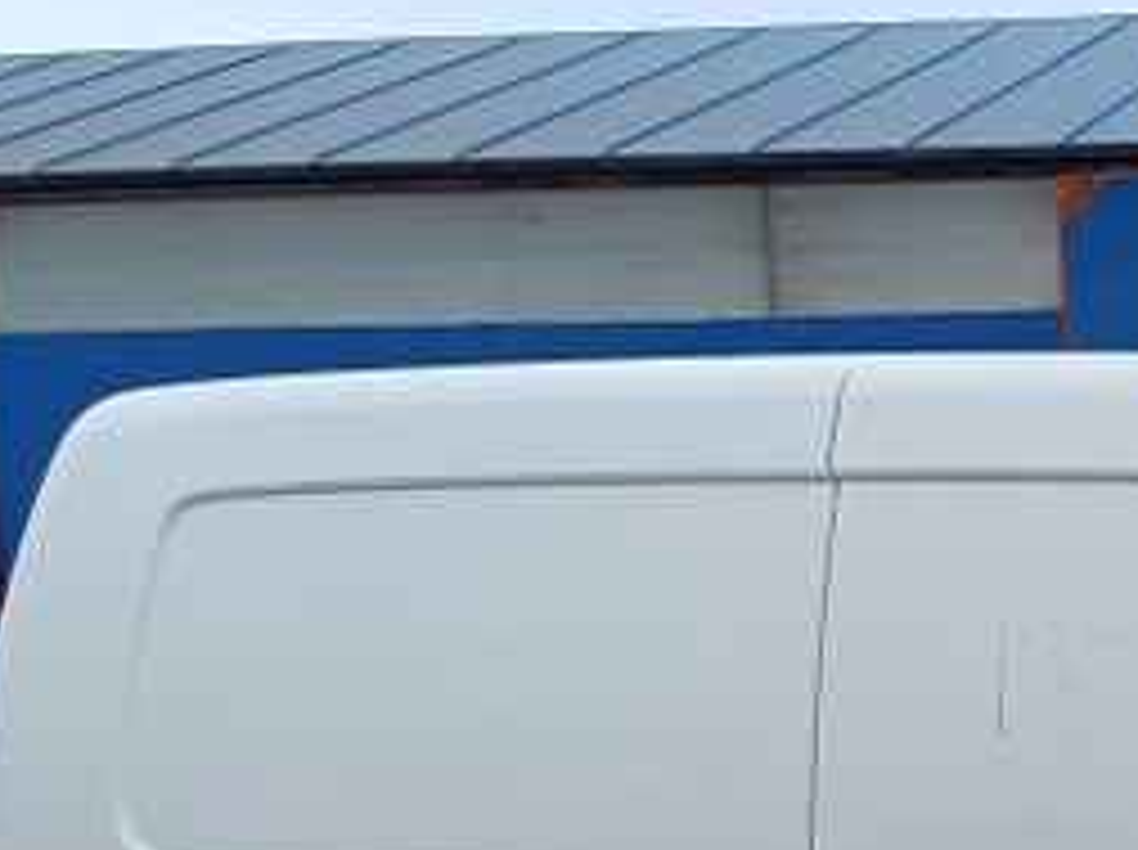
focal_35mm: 76
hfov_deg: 22.0
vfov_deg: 18.3
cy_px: 1034
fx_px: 2495
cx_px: 1633
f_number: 1.88
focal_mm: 5.59
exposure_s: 1/386
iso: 52
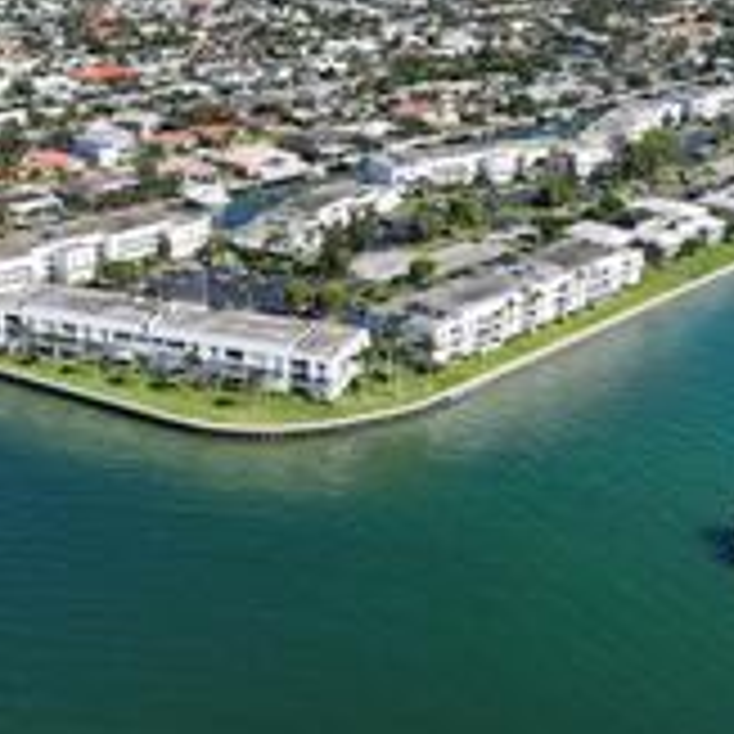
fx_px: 1247
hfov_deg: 32.7
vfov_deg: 32.4
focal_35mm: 52
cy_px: 230
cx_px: 320
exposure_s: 1/2500
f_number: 2.8
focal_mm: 12.29
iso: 130
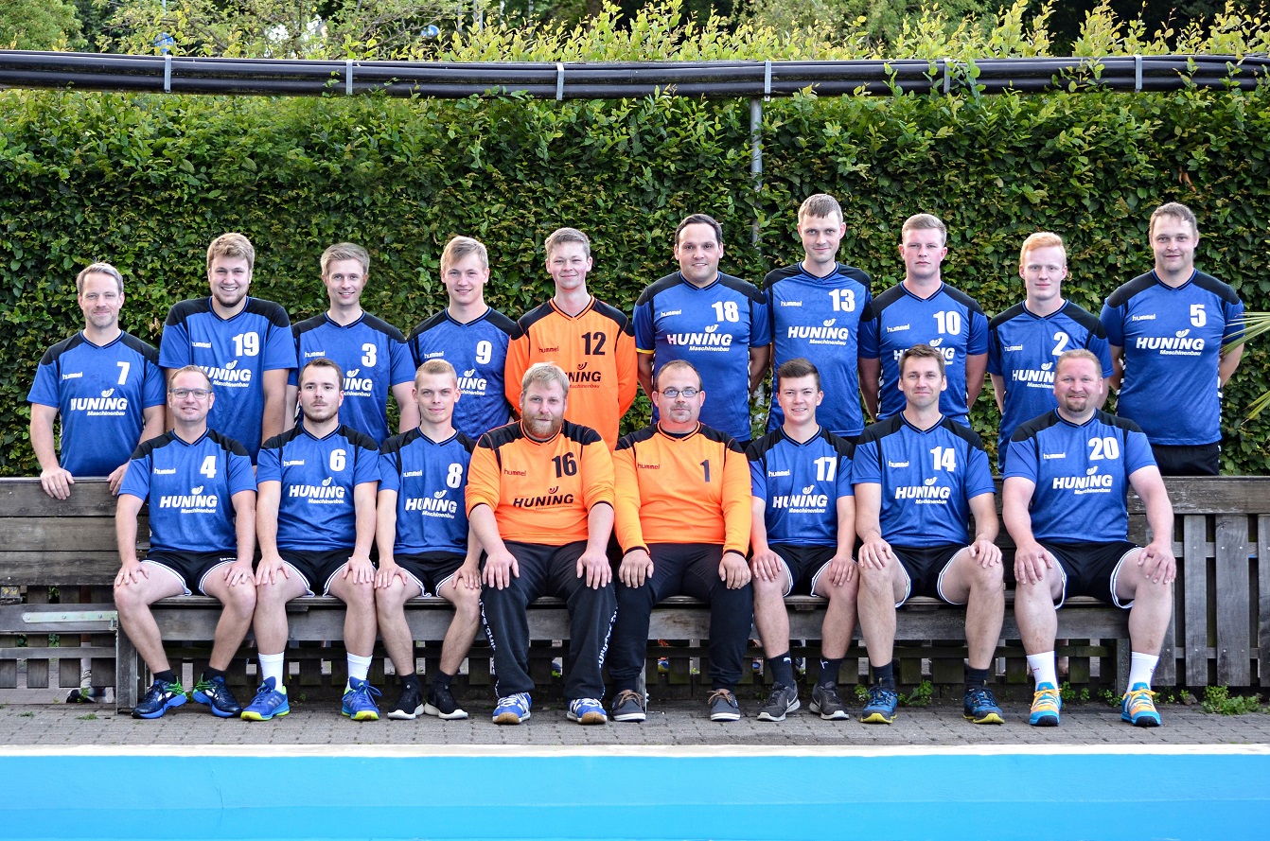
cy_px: 420
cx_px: 635
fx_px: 3697
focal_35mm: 105
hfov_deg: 19.5
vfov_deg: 13.0
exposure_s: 1/100
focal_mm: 70
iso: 400
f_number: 5
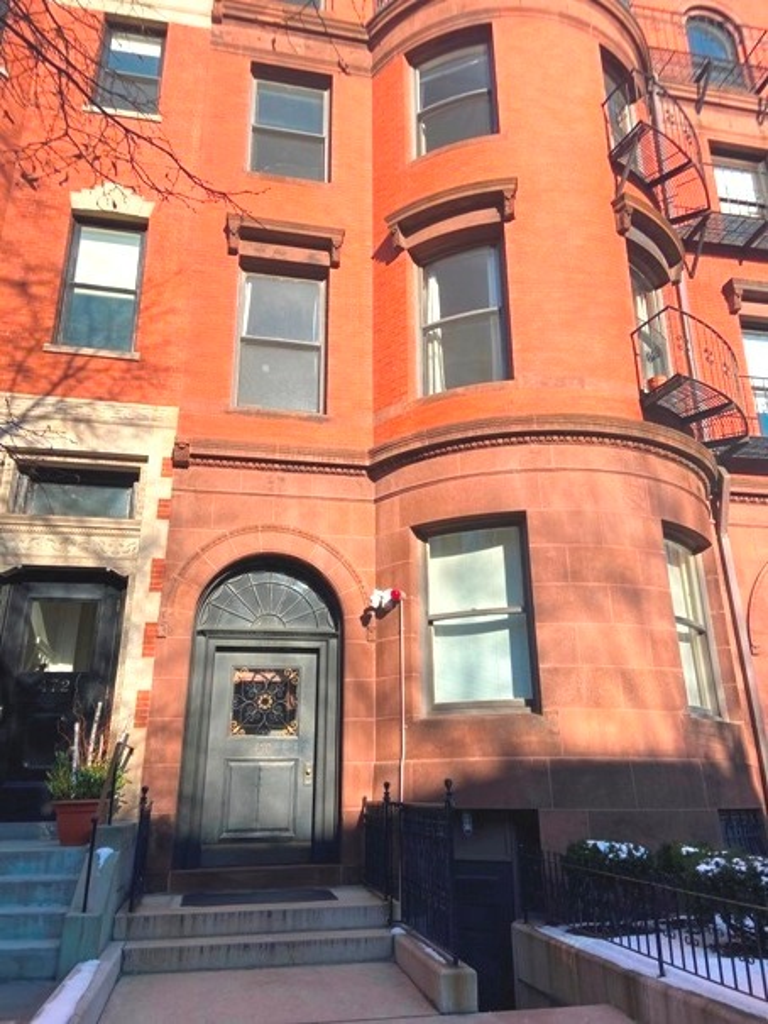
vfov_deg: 67.3
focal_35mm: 26
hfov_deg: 53.1
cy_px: 512
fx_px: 769
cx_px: 384
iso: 32
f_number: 1.8
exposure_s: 1/1610
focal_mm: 4.25
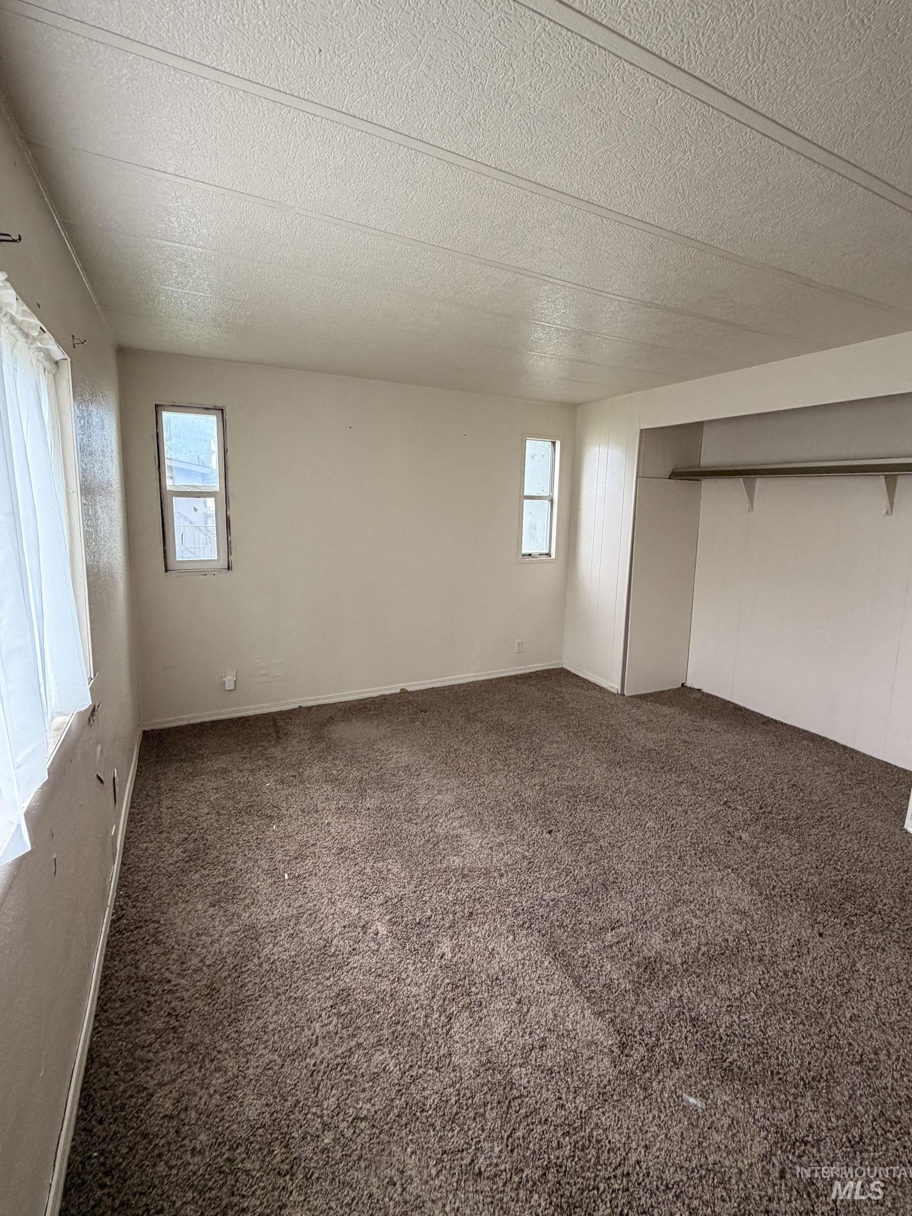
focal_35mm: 15
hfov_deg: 81.7
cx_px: 438
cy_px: 580
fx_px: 527
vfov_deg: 98.1
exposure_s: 1/121
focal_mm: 2.22
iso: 250
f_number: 2.2
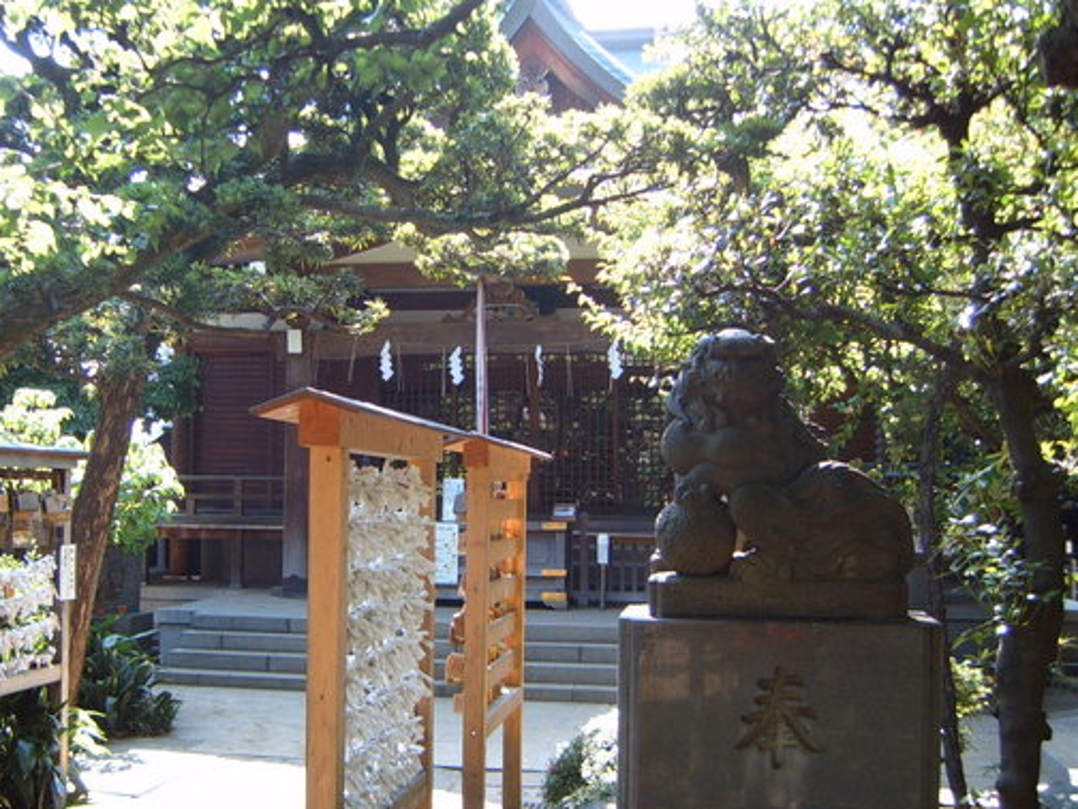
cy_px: 413
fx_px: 1464
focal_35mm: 47
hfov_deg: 40.2
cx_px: 419
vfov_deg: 30.9
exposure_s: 1/60
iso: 63
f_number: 2.9
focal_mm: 6.2
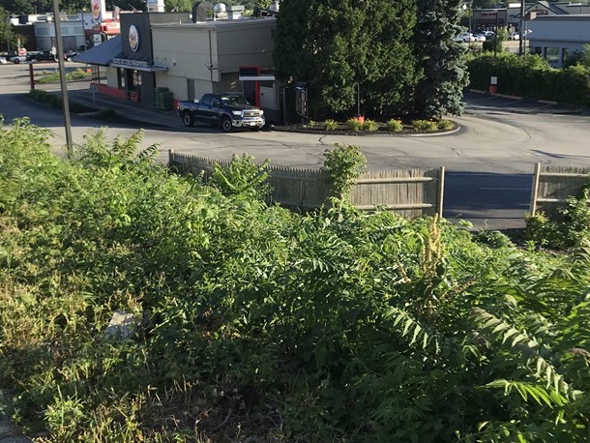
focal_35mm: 47
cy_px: 174
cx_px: 257
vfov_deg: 30.8
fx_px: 801
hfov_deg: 40.3
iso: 20
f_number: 1.8
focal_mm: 3.99
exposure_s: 1/1227
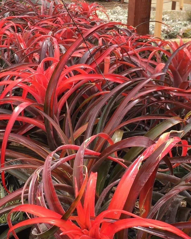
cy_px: 152
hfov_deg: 24.6
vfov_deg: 30.3
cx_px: 102
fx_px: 438
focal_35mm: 62
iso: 32
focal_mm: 4.15
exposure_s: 1/460
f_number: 2.2
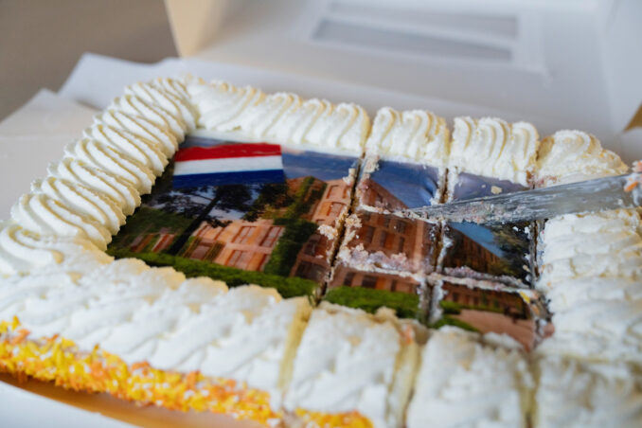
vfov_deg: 32.6
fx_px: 731
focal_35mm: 41
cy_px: 214
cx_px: 321
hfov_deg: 47.4
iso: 2000
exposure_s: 1/80
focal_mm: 41
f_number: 2.8
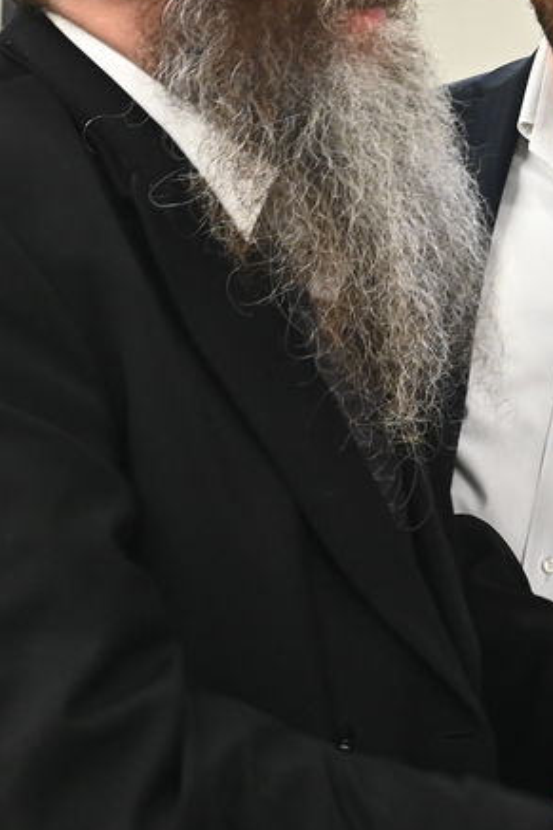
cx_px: 599
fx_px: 2513
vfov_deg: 18.3
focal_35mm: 109
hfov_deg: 12.4
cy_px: 6
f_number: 7.1
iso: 3200
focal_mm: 34
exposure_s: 1/200
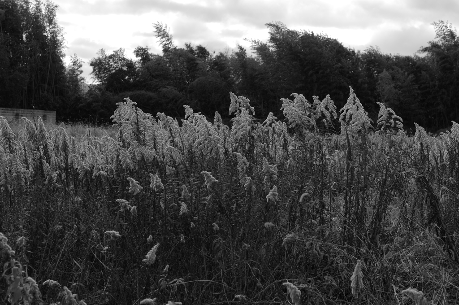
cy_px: 152
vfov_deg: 25.9
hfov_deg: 38.2
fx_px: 662
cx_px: 230
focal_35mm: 52
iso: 100
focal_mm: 35
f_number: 4.5
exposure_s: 1/400
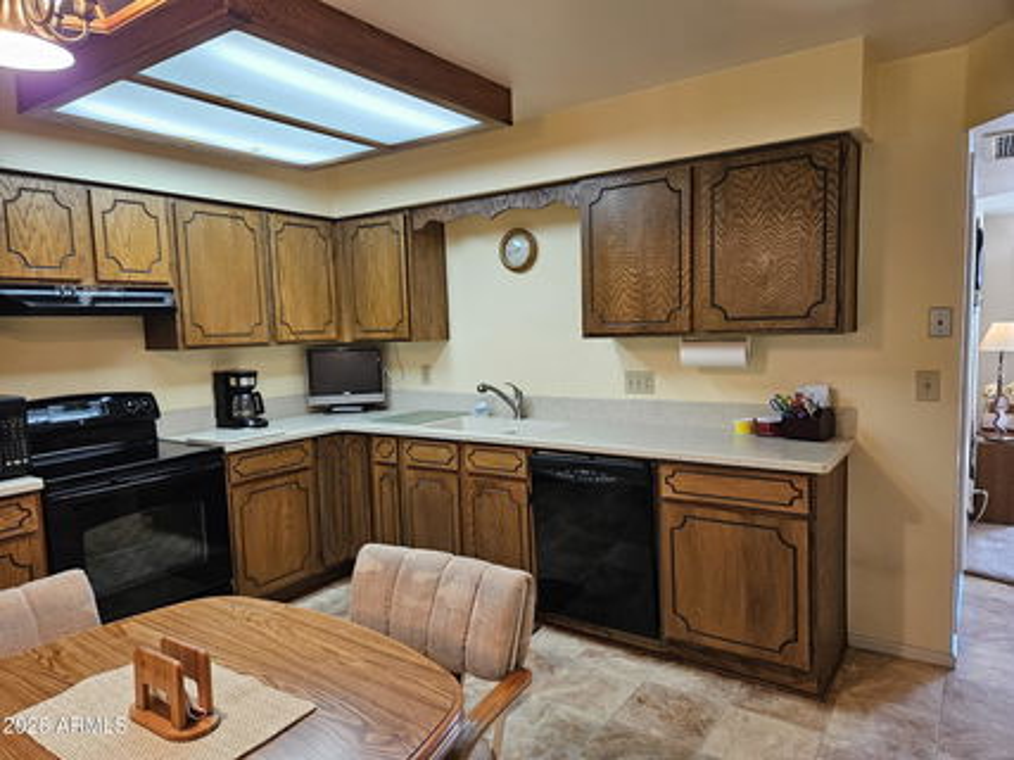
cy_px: 380
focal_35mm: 23
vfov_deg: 58.9
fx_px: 674
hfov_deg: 73.9
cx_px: 507
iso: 250
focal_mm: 5.4
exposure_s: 1/120
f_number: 1.8
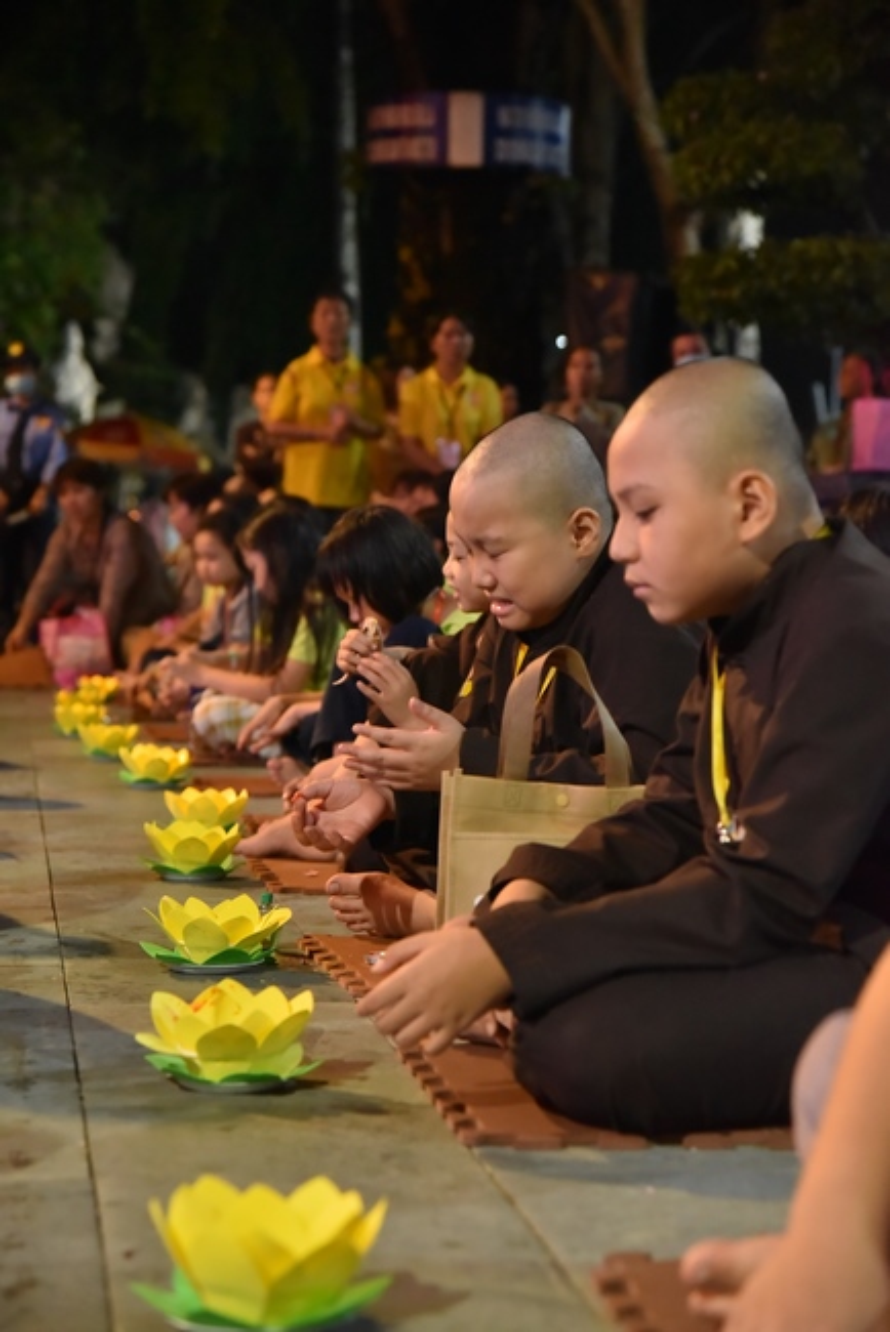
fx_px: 3148
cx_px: 445
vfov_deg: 23.9
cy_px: 666
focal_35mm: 85
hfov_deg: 16.1
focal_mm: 85
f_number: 5
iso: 5000
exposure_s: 1/100
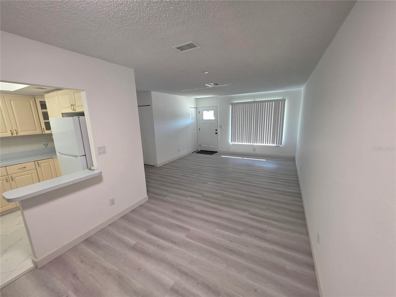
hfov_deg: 106.2
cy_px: 148
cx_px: 198
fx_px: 149
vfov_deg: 89.9
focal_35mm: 13
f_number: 1.9
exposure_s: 1/120
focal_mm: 2.2
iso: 250
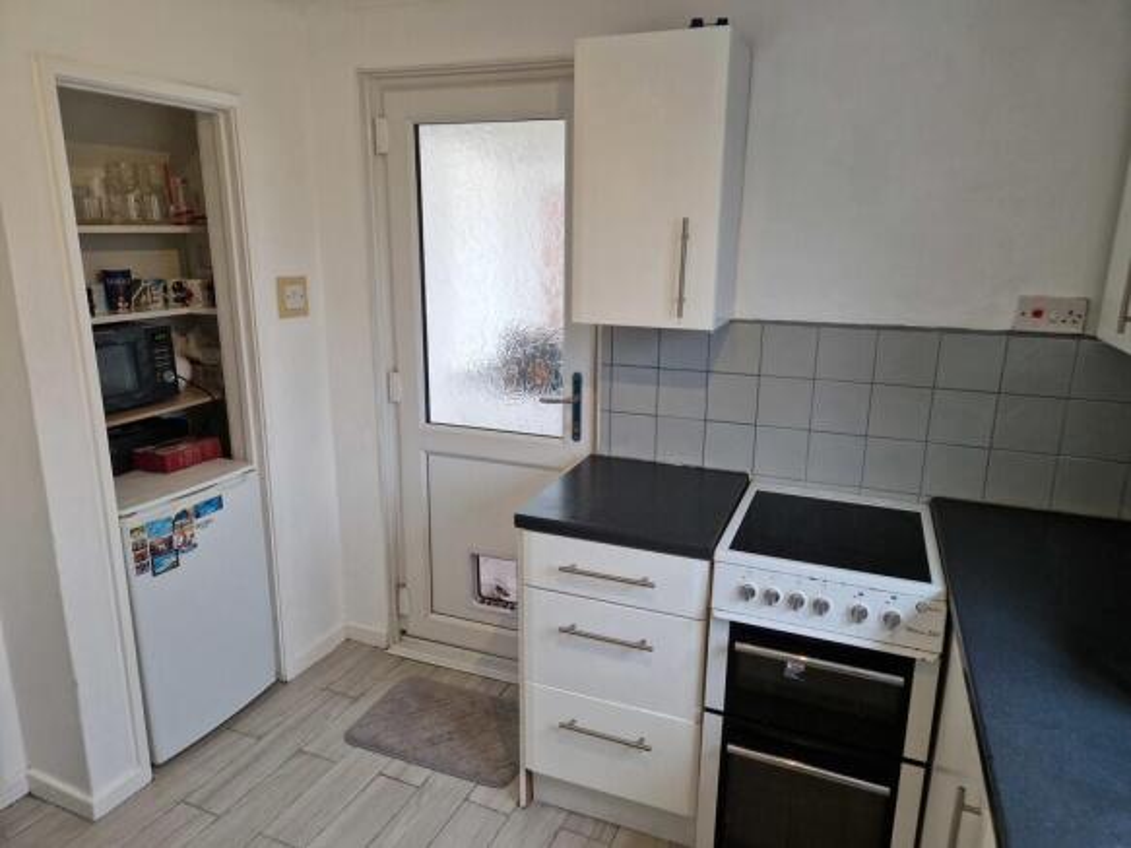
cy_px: 424
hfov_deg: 73.9
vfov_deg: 58.9
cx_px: 566
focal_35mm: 23
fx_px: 751
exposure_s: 1/100
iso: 250
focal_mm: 5.4
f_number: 1.8
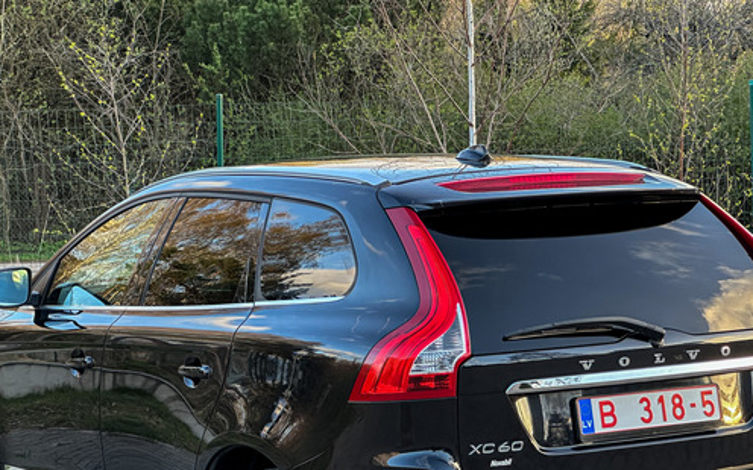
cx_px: 373
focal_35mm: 107
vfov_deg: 12.2
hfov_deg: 19.5
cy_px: 368
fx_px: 2196
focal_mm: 9
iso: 160
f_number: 2.8
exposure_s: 1/99
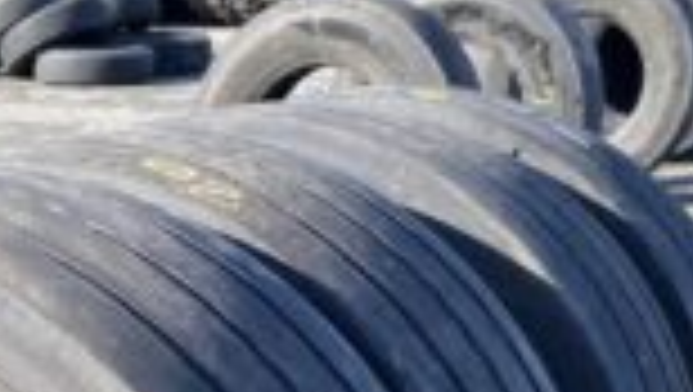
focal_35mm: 79
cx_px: 40
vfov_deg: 13.8
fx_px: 1453
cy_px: 687
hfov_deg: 25.8
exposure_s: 1/706
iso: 32
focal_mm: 4.25
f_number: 1.8
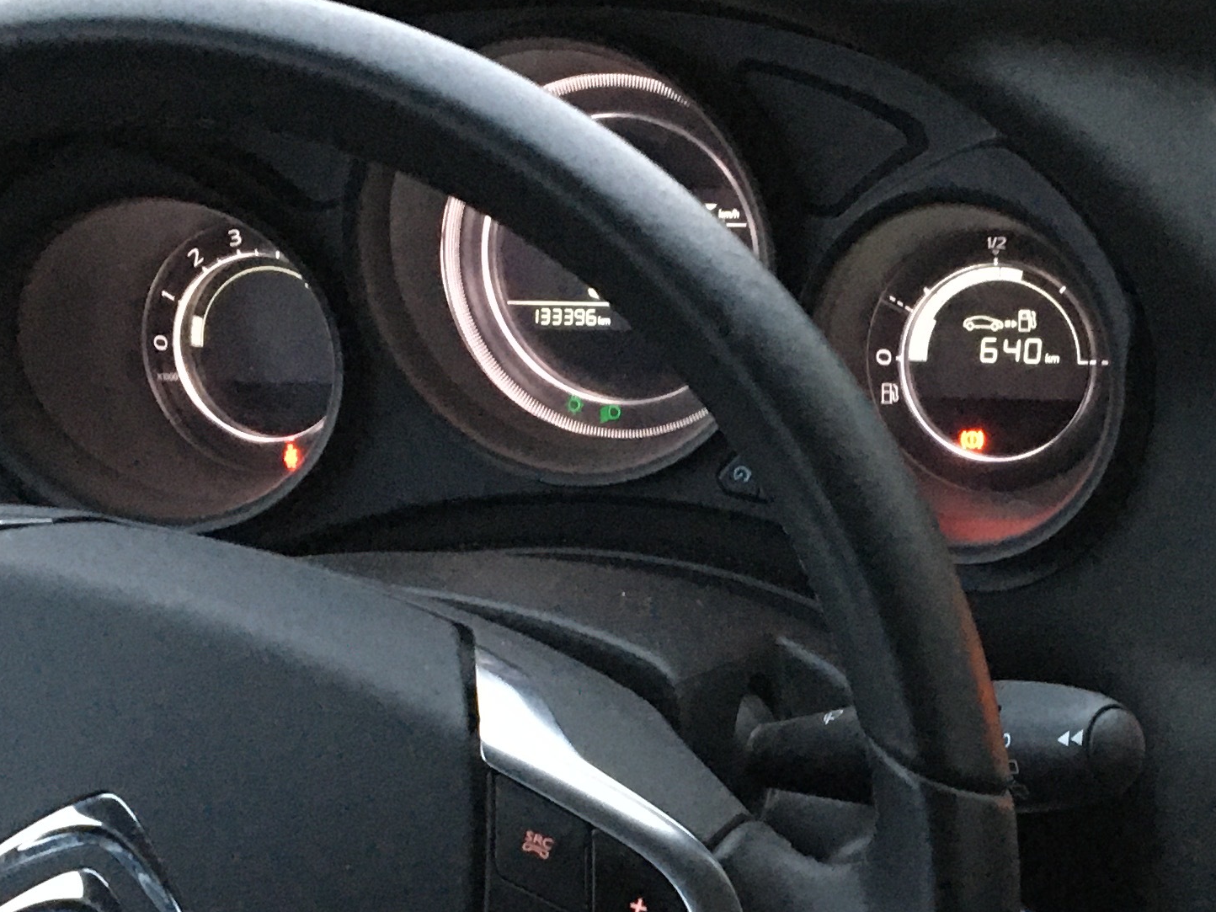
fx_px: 2845
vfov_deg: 17.9
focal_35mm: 81
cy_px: 852
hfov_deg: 23.9
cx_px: 913
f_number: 2.2
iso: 250
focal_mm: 4.15
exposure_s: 1/17
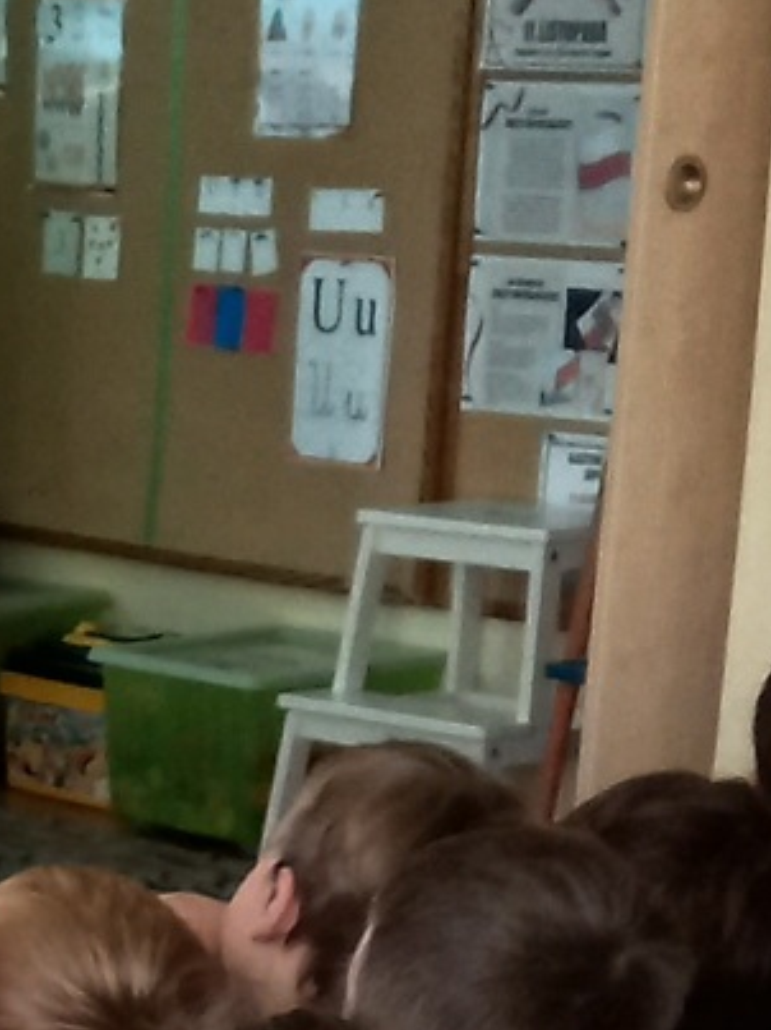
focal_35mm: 149
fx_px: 4427
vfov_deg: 12.3
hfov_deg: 9.5
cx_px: -595
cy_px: 1751
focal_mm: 4.6
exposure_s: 1/50
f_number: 2
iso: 200
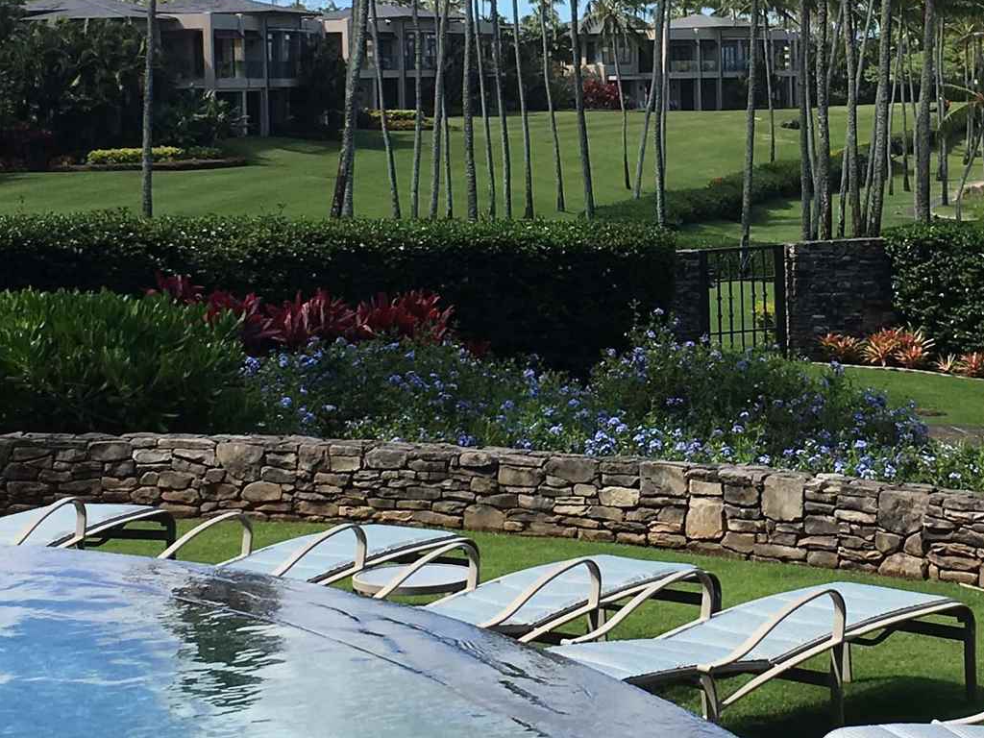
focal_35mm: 87
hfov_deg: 22.2
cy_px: 146
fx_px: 2473
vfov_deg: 16.8
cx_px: 783
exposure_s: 1/1221
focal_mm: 4.15
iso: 25
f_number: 2.2
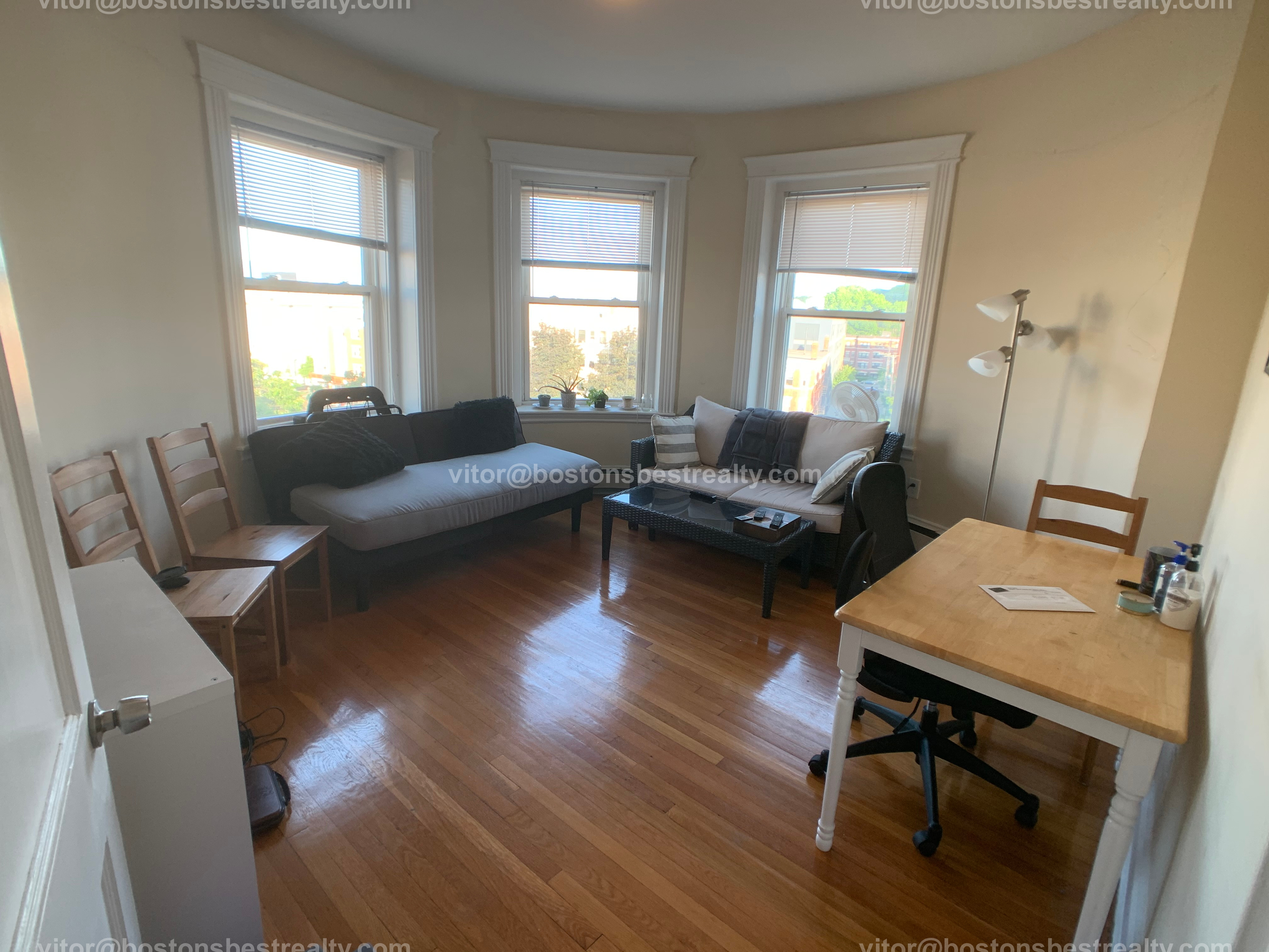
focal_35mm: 26
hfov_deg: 67.3
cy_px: 476
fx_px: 953
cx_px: 634
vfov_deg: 53.1
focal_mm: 4.25
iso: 64
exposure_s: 1/60
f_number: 1.8
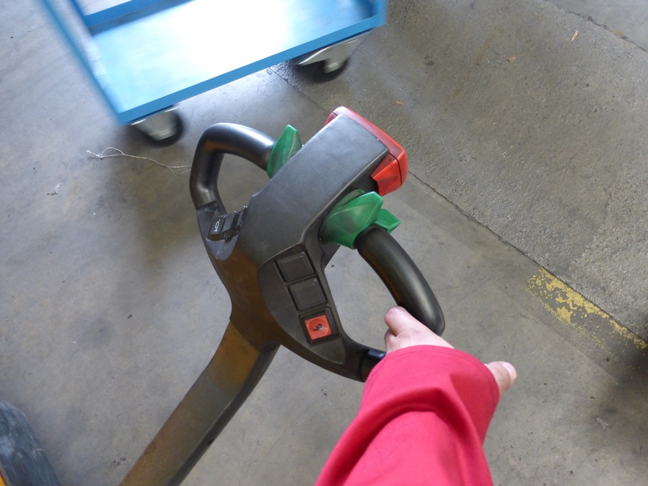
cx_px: 324
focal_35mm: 24
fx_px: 449
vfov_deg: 56.8
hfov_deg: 71.6
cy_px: 243
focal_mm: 4.3
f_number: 3.3
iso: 400
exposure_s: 1/30
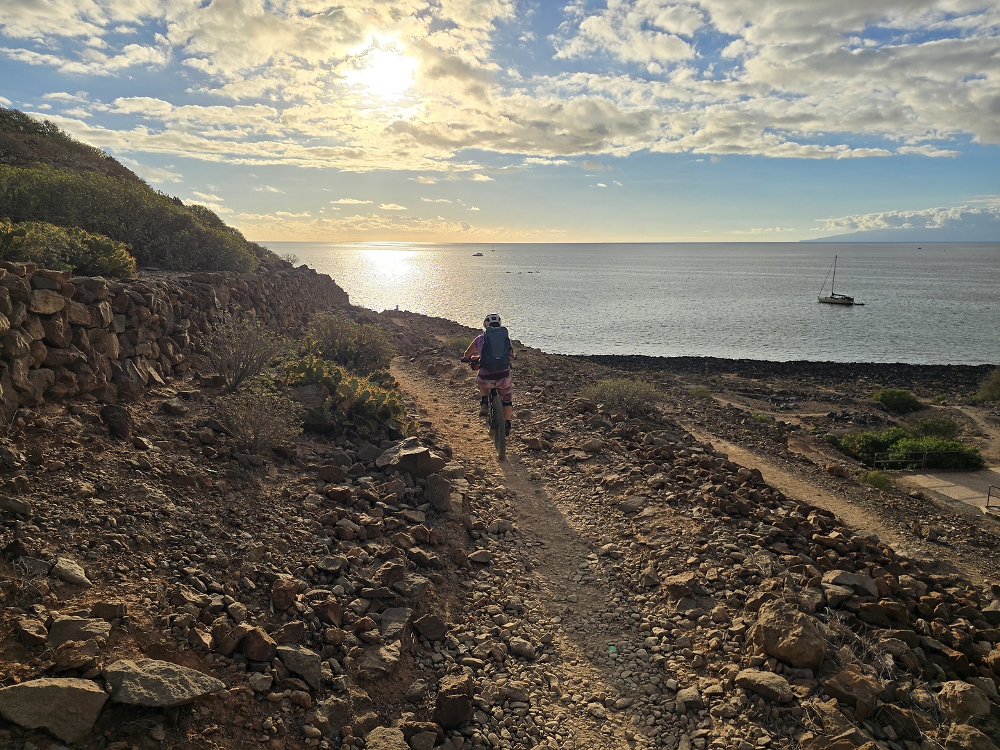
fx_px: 664
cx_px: 500
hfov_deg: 73.9
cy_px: 375
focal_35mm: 23
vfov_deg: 58.9
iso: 12
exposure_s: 1/2882
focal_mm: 6.3
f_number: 1.7
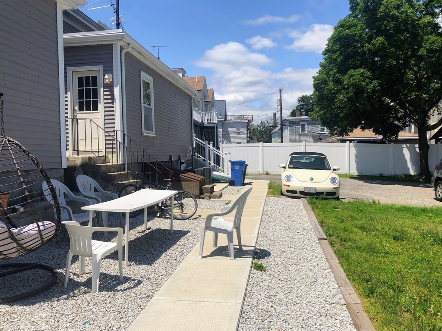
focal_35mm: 28
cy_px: 166
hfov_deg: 63.4
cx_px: 221
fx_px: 358
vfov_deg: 49.7
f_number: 1.8
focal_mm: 3.99
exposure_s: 1/2404
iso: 20
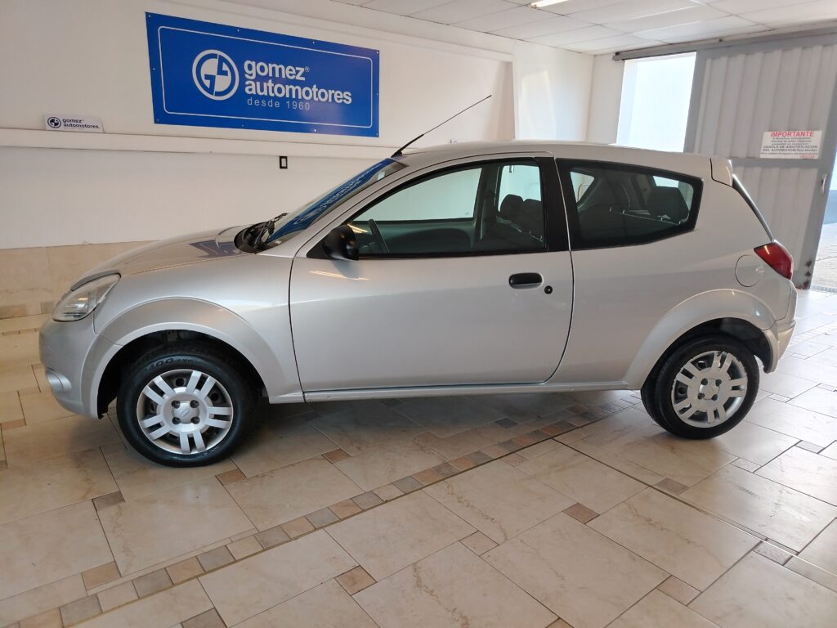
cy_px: 314
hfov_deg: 71.6
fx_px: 580
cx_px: 418
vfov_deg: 56.8
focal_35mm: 24
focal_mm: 5.25
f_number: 1.75
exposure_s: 1/100
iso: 369
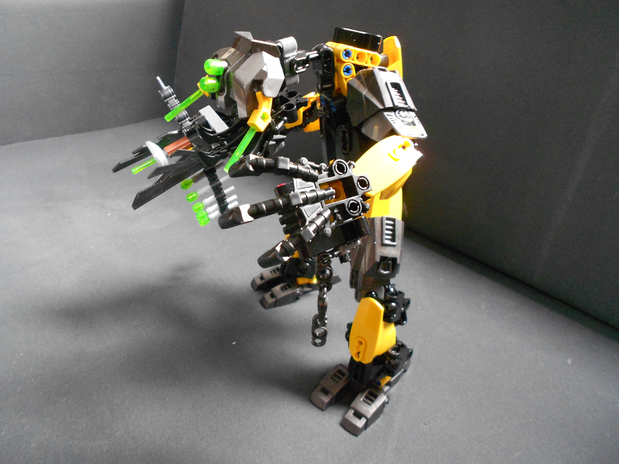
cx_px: 310
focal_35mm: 26
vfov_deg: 53.1
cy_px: 232
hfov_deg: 67.3
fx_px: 465
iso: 400
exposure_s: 1/8
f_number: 3.2
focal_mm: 4.6
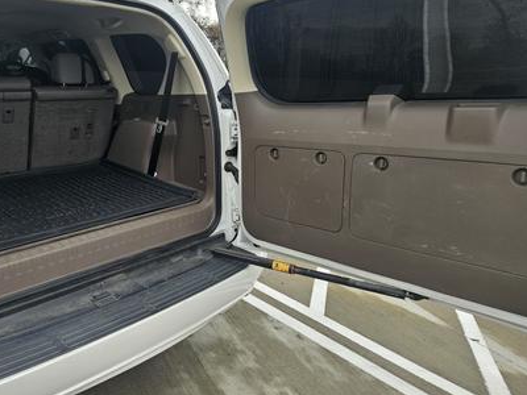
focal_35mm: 29
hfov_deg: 60.9
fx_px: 442
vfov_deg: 48.0
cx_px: 199
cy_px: 162
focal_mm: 5.4
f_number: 1.8
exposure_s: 1/207
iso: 64
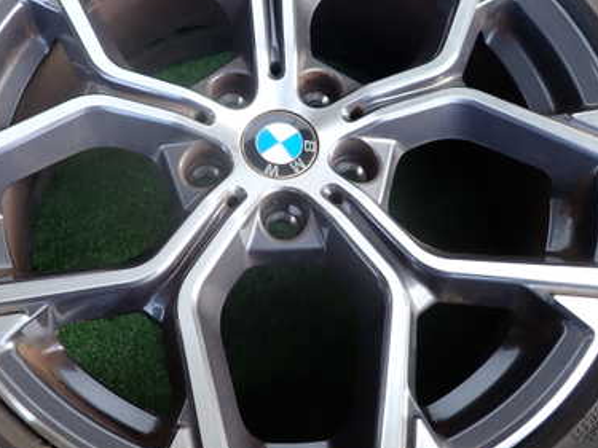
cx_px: 265
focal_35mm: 40
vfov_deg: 35.9
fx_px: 691
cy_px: 193
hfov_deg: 46.7
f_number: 2
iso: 125
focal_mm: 4.5
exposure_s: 1/125
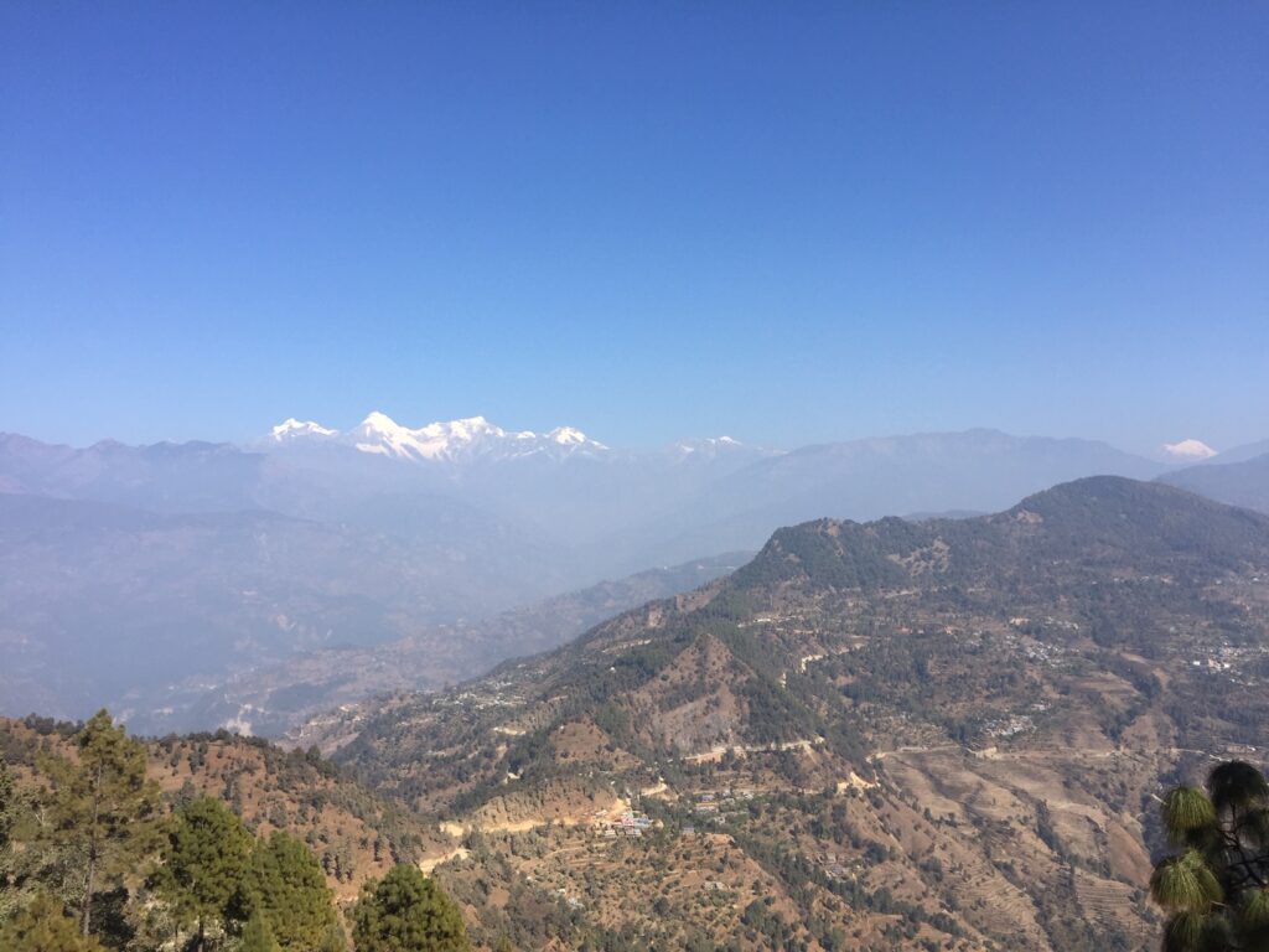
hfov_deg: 61.7
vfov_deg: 48.2
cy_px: 476
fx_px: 1063
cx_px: 634
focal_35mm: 29
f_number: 2.2
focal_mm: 4.15
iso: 32
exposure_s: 1/2083
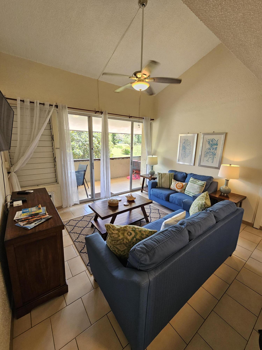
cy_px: 175
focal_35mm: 13
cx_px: 131
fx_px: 131
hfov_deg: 89.9
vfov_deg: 106.2
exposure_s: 1/60
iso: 80
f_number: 2.2
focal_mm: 2.2
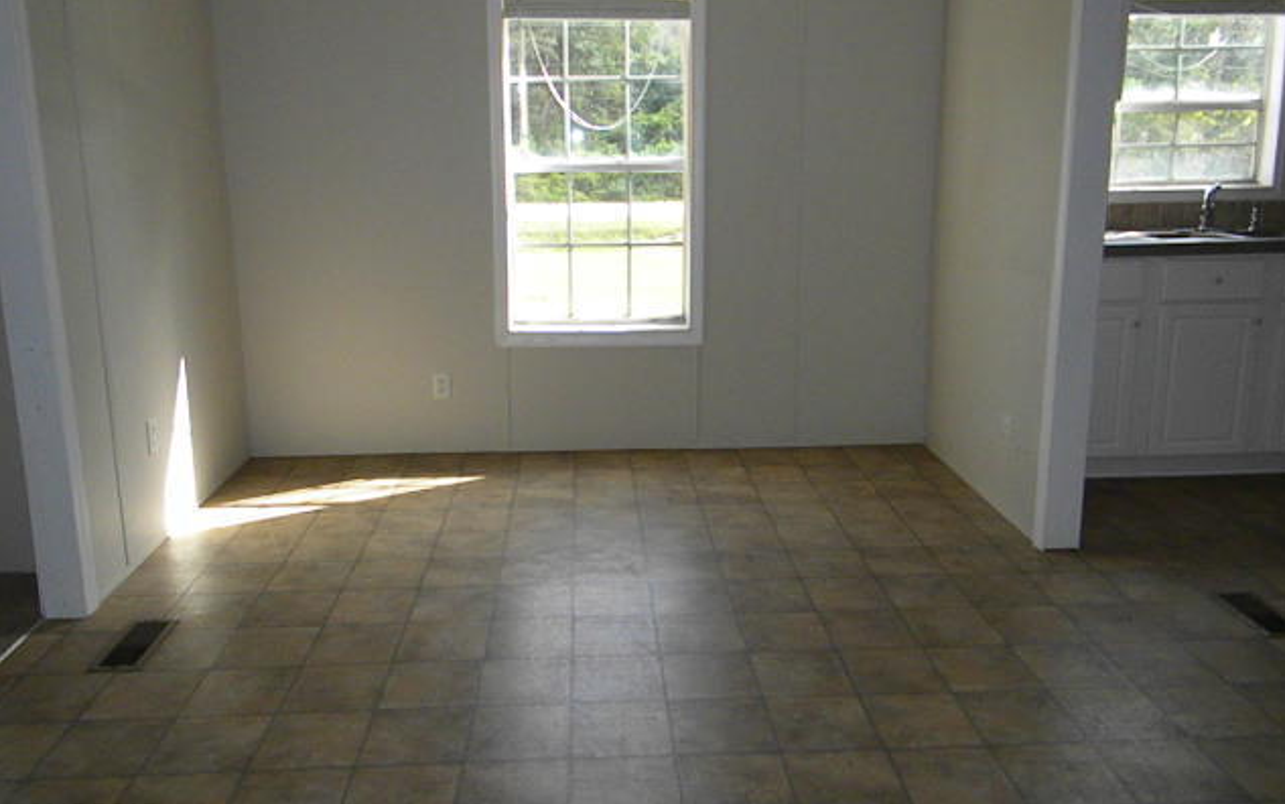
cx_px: 648
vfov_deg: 41.8
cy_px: 367
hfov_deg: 62.9
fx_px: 1051
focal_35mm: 30
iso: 720
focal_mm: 5
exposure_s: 1/947
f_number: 3.5
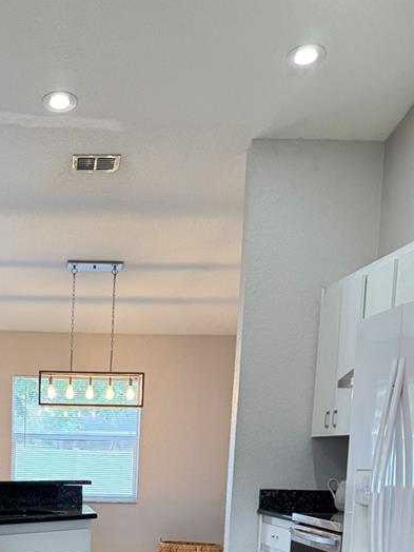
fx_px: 877
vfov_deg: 31.9
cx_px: 20
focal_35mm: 55
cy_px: 567
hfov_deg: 25.5
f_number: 1.78
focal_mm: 6.76
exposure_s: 1/120
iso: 200
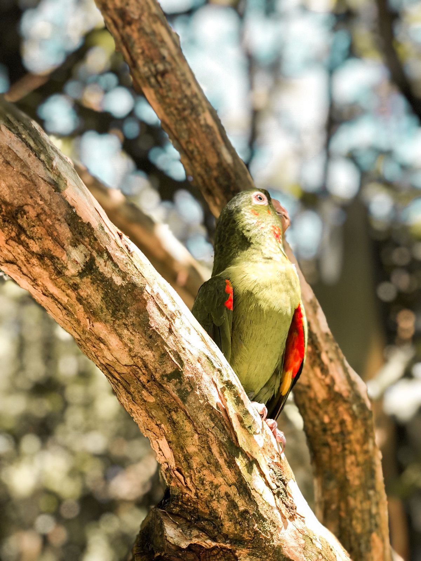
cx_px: 210
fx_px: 843
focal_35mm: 52
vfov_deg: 36.8
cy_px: 280
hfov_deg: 28.0
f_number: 2.4
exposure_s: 1/60
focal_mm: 6
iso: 16
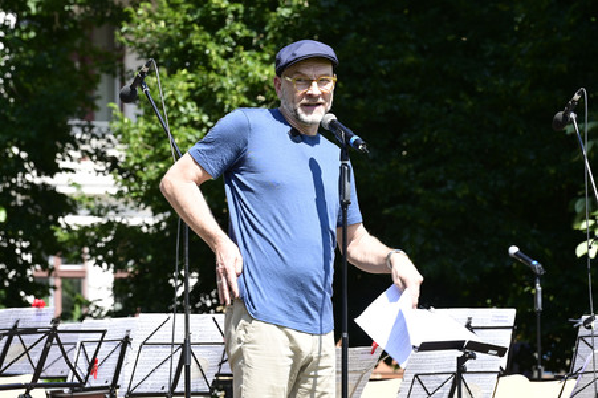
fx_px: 2822
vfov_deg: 8.1
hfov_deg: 12.1
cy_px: 199
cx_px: 299
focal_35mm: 170
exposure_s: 1/200
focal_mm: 170
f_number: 9
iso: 250
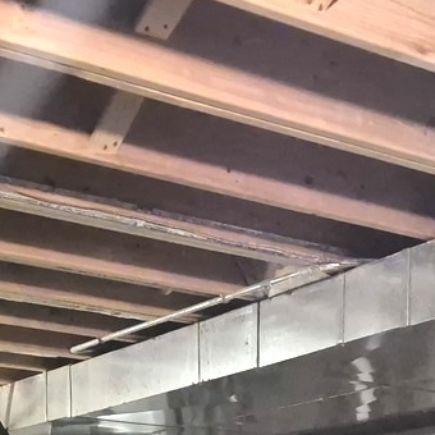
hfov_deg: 20.0
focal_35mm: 86
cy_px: 655
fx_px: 1223
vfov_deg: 18.0
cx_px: 319
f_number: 1.8
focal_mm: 5.4
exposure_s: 1/60
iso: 1250
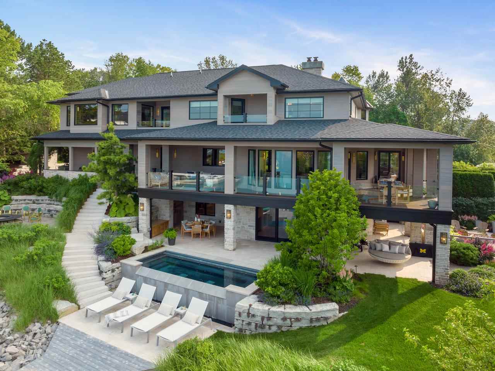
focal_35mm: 24
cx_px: 248
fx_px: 343
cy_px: 186
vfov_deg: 56.8
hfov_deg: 71.6
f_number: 8
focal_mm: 12.29
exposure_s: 1/15
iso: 210
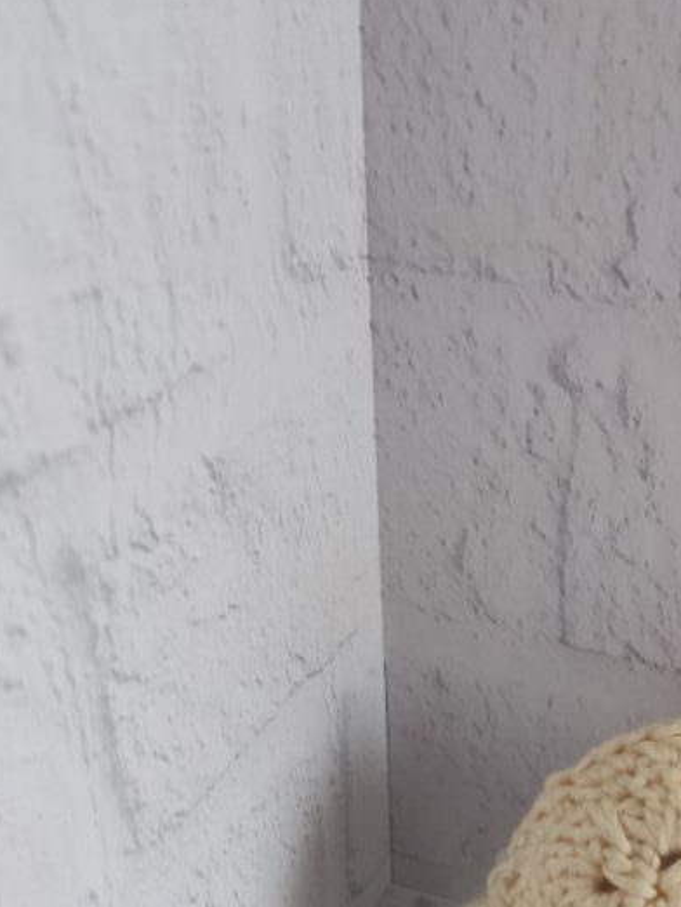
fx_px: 1284
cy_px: 796
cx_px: 573
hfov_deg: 28.9
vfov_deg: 36.7
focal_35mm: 49
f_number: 1.79
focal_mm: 4.71
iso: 538
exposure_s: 1/33
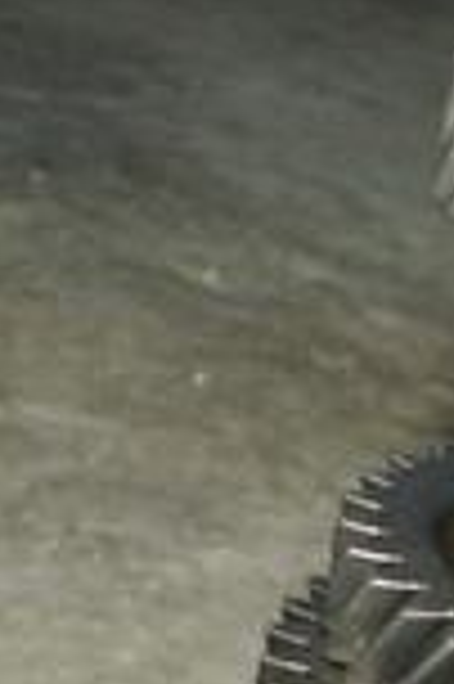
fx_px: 3014
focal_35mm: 159
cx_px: 346
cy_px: 680
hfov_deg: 8.6
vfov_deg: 12.8
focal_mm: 7.65
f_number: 2.8
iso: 200
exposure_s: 1/45
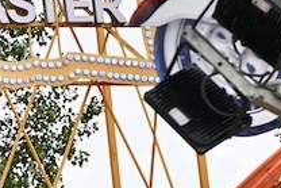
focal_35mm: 345
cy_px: 36
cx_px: -338
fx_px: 2695
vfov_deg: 4.0
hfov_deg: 5.8
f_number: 7.1
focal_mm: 70
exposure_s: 1/125
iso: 100
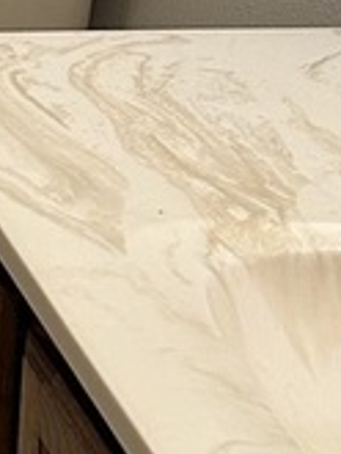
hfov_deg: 8.7
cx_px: -440
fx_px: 2059
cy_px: -171
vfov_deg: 12.1
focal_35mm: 157
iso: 200
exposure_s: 1/120
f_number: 1.78
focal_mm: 6.86
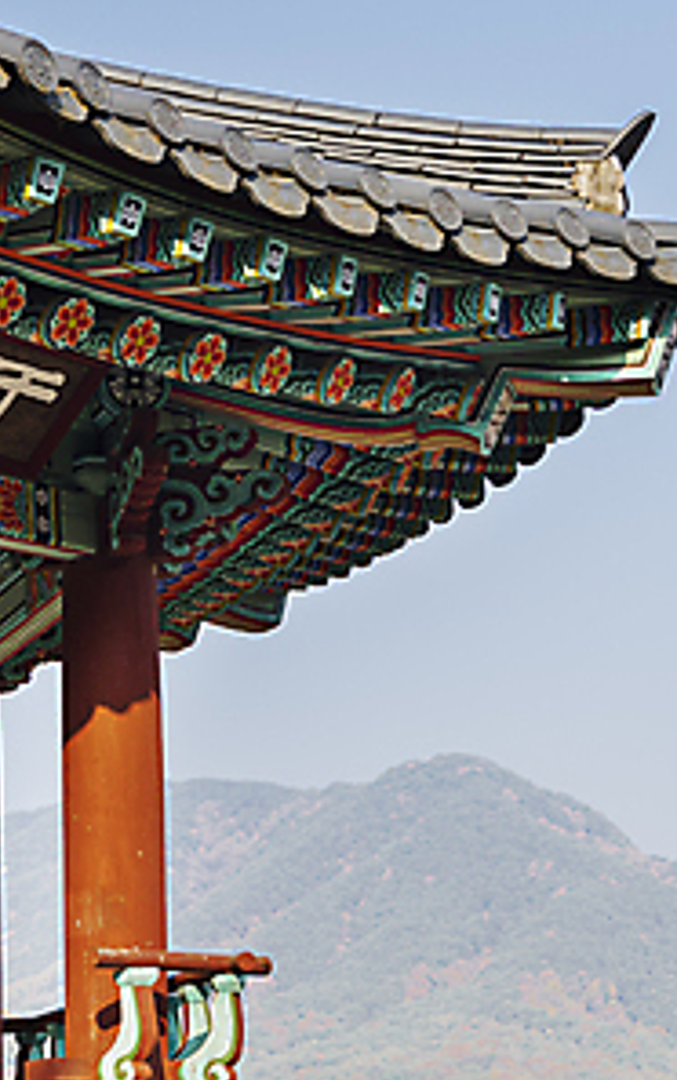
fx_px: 3036
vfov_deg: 20.2
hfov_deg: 12.7
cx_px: 357
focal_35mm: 103
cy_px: 593
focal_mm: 50
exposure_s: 1/250
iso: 200
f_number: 5.6
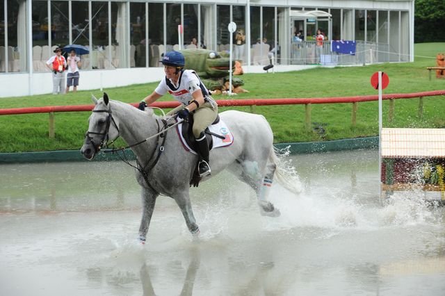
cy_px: 148
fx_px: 1174
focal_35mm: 95
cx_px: 222
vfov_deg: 14.4
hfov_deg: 21.5
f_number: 6.3
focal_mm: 95
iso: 500
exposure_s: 1/500
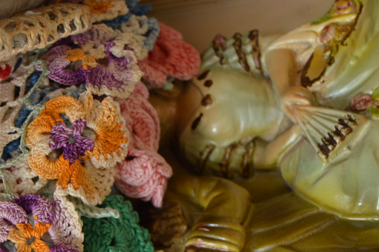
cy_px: 299
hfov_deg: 16.3
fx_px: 1304
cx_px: 20
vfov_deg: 10.8
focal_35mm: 124
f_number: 4.5
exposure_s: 1/200
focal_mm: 32
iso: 200
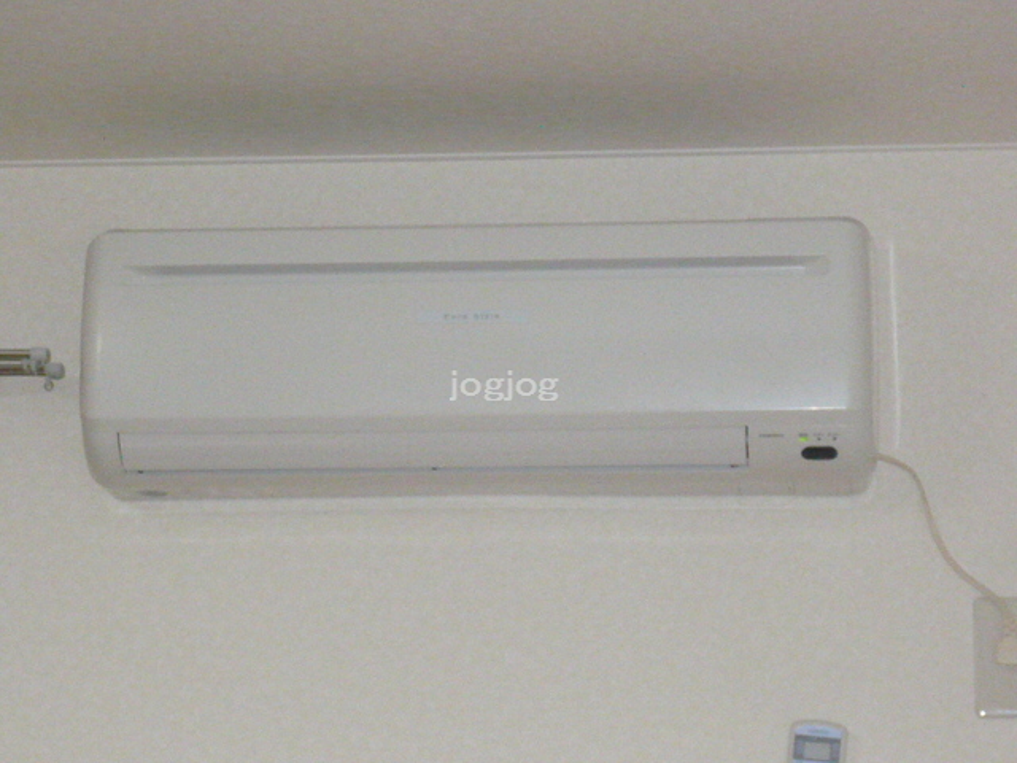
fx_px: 3790
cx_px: 508
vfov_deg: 11.5
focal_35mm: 129
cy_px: 382
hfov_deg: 15.3
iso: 640
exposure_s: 1/30
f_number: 5.2
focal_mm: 14.1
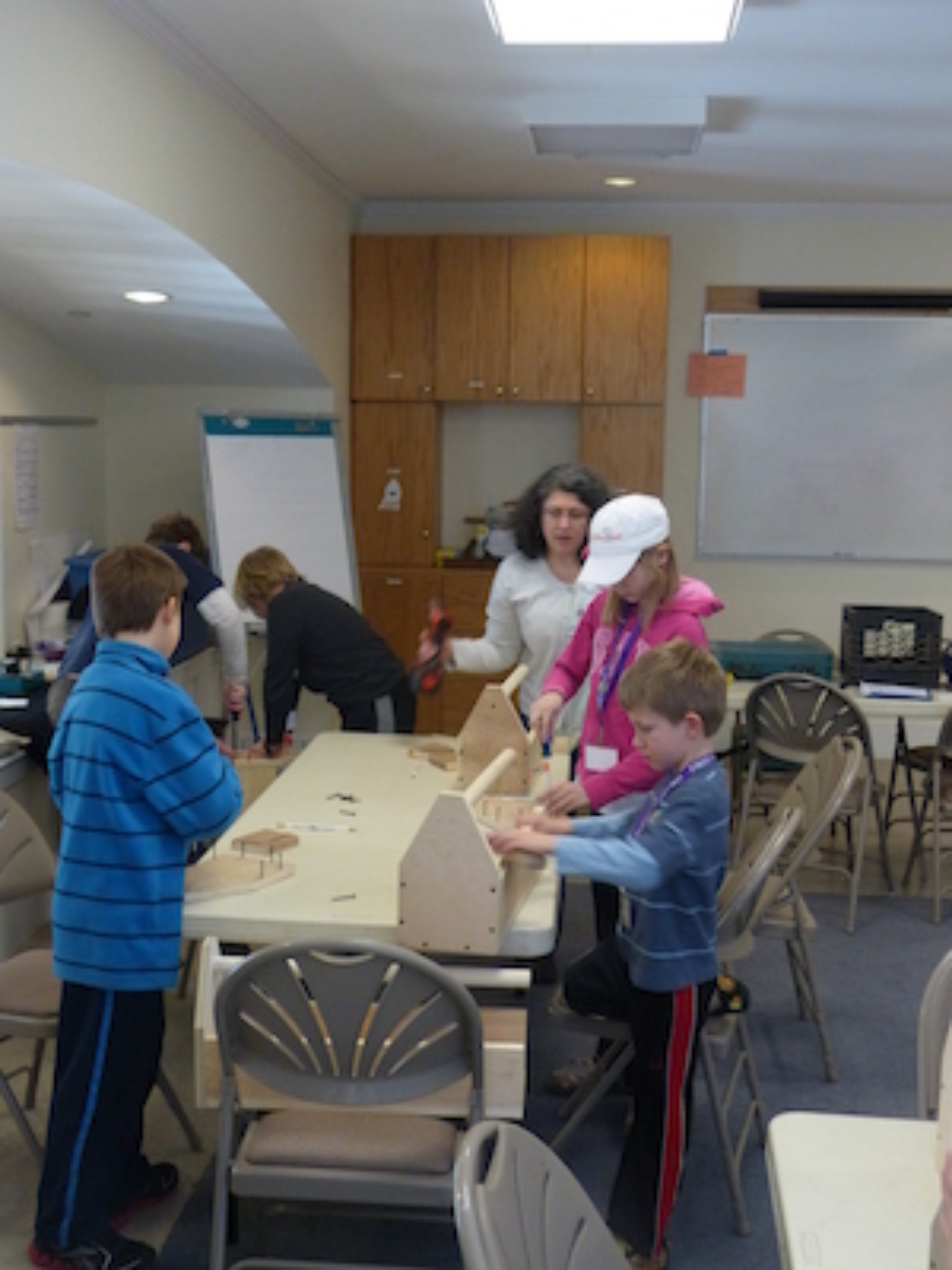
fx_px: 1540
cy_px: 635
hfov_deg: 34.3
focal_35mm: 42
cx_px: 476
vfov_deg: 44.8
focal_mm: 7.6
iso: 400
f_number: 2.8
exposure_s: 1/30
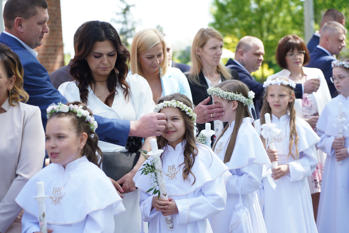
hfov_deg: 19.5
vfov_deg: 13.0
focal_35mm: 105
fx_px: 1018
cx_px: 174
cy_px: 116
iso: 100
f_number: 4
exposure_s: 1/125
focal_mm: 105
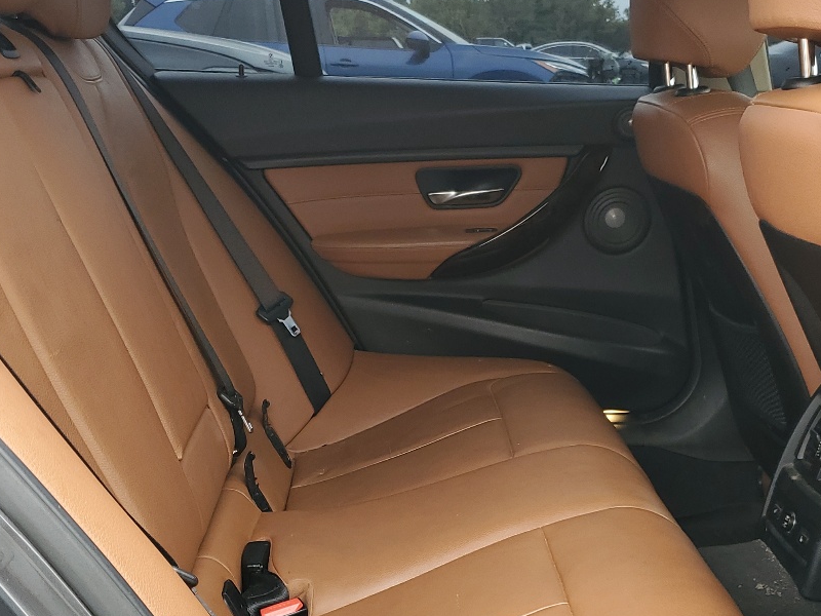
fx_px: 1233
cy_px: 438
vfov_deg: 27.8
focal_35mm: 52
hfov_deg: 36.8
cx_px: 448
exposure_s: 1/120
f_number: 1.5
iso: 51
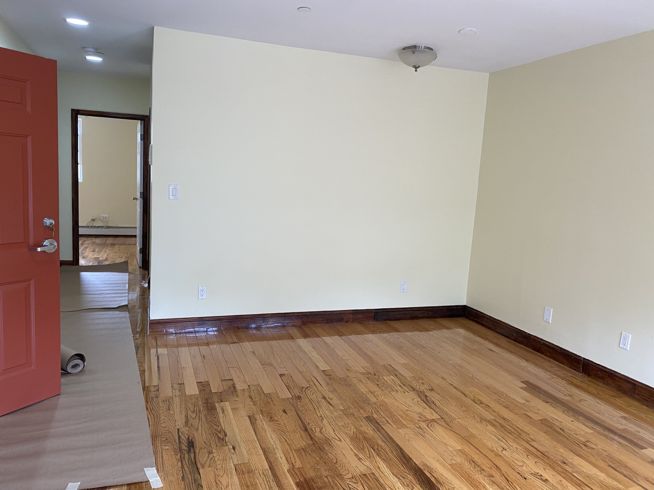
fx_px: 491
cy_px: 245
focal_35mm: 26
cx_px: 327
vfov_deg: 53.1
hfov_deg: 67.3
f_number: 1.8
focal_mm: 4.25
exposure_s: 1/60
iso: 80
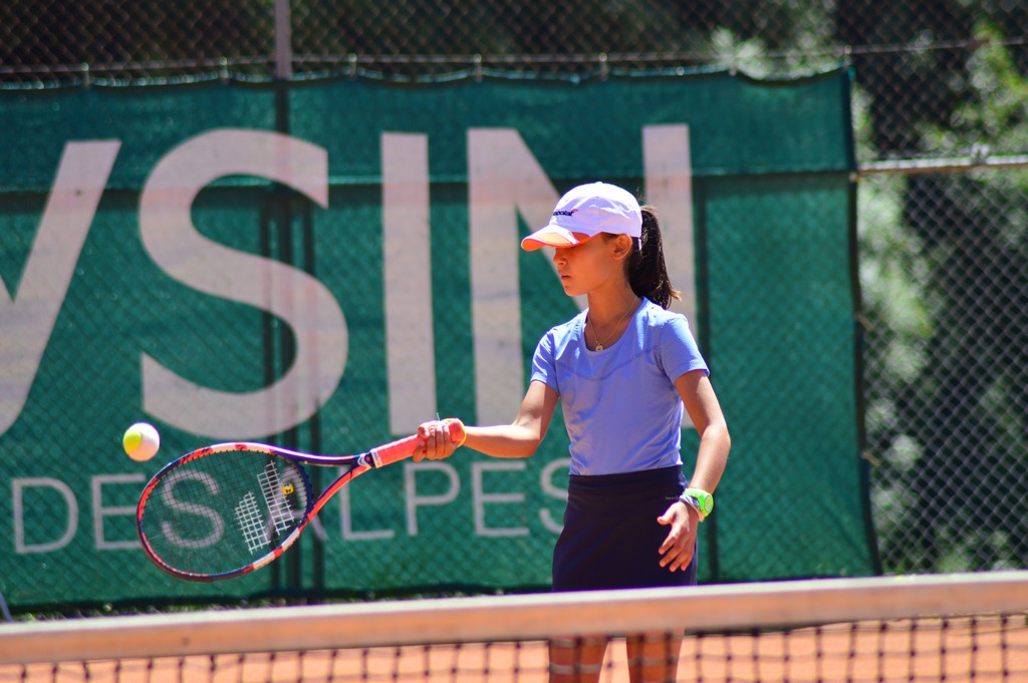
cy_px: 342
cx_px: 514
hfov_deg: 7.0
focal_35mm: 292
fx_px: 8346
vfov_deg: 4.7
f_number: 4.8
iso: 320
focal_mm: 195
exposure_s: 1/1000
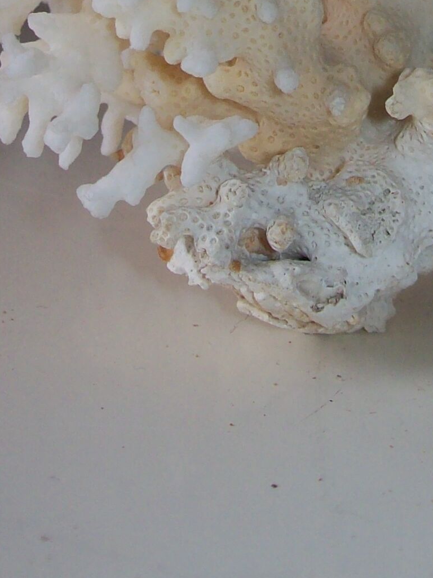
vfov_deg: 18.3
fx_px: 1669
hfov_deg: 14.7
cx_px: 321
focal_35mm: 100
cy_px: -178
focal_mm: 6
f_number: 2.7
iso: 80
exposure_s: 1/64
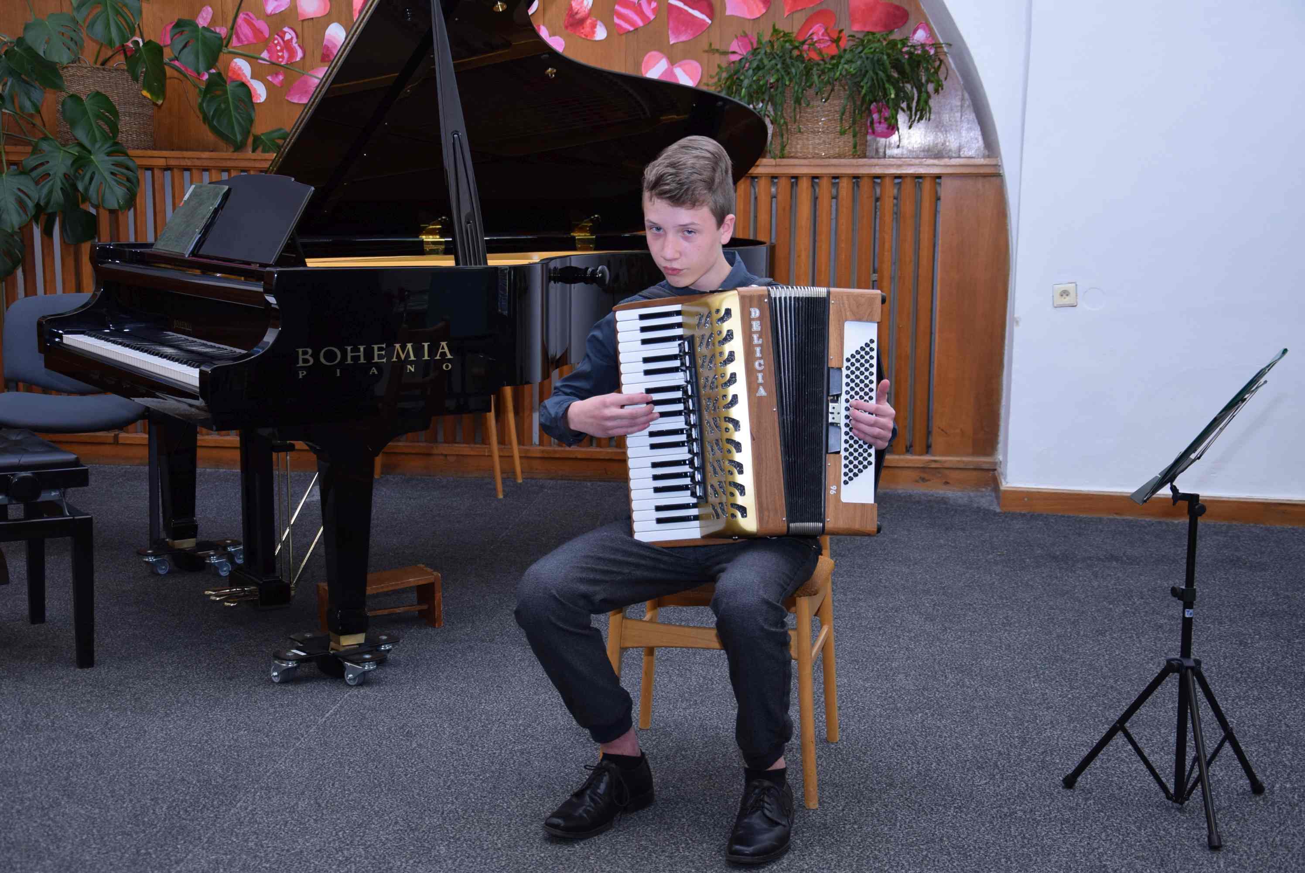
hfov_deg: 38.9
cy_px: 436
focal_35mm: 51
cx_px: 652
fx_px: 1850
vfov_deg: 26.5
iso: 400
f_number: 4.2
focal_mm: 34
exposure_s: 1/100
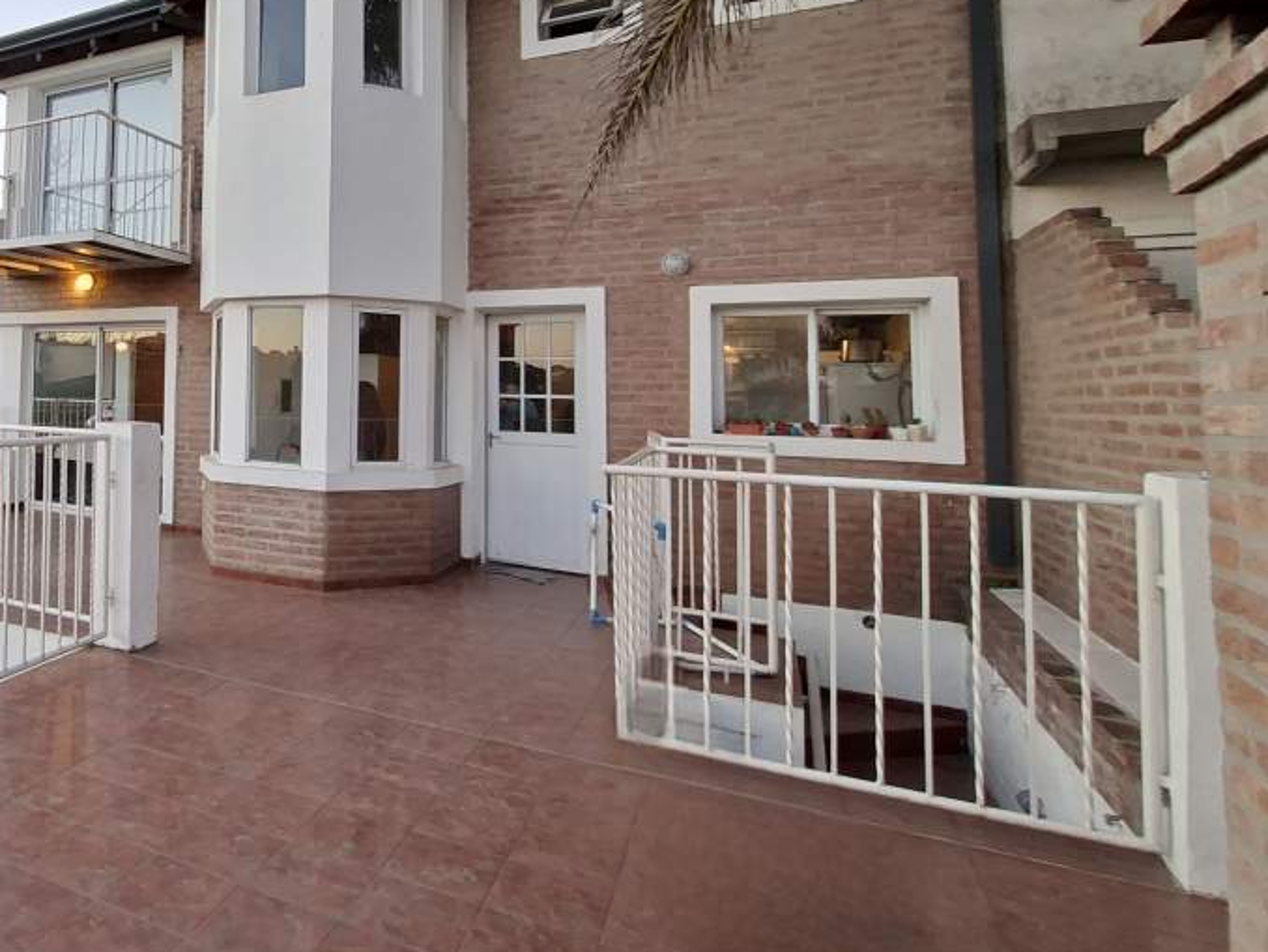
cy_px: 320
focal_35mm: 23
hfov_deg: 64.3
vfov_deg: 57.7
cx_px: 180
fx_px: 843
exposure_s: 1/24
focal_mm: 1.74
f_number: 2.2
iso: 200
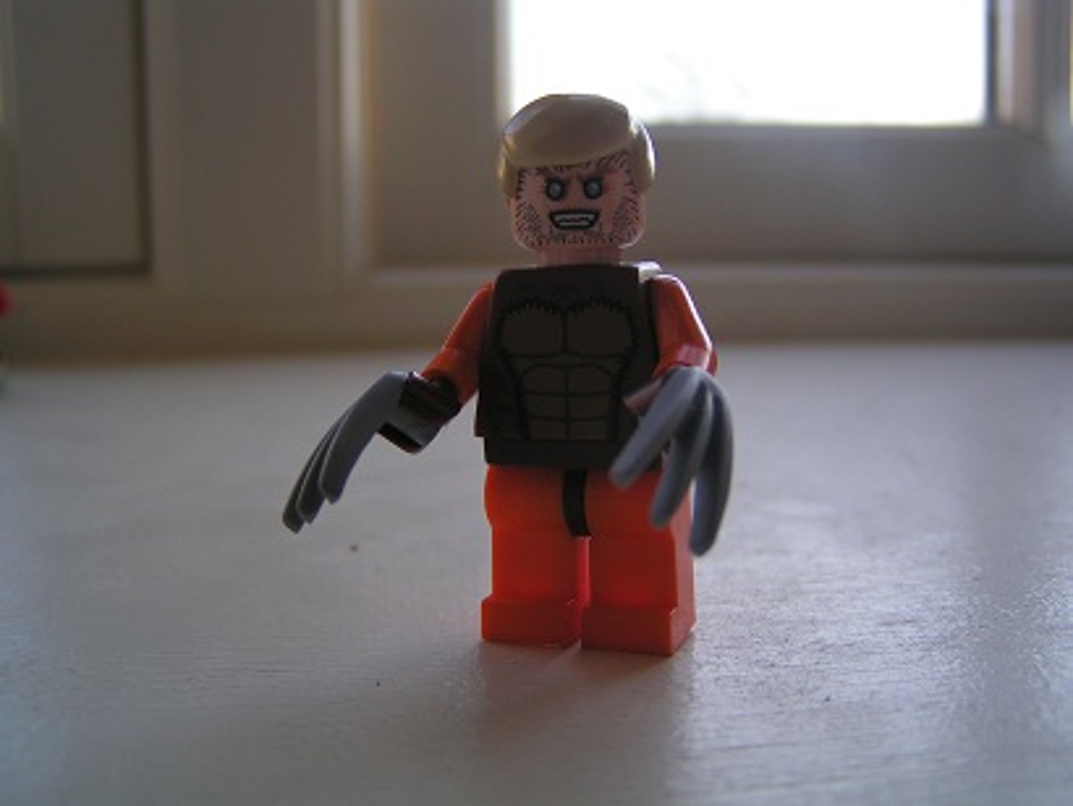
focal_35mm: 38
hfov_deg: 49.0
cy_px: 403
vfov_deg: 37.8
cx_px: 536
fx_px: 1179
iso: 50
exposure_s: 1/100
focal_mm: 5.8
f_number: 2.8
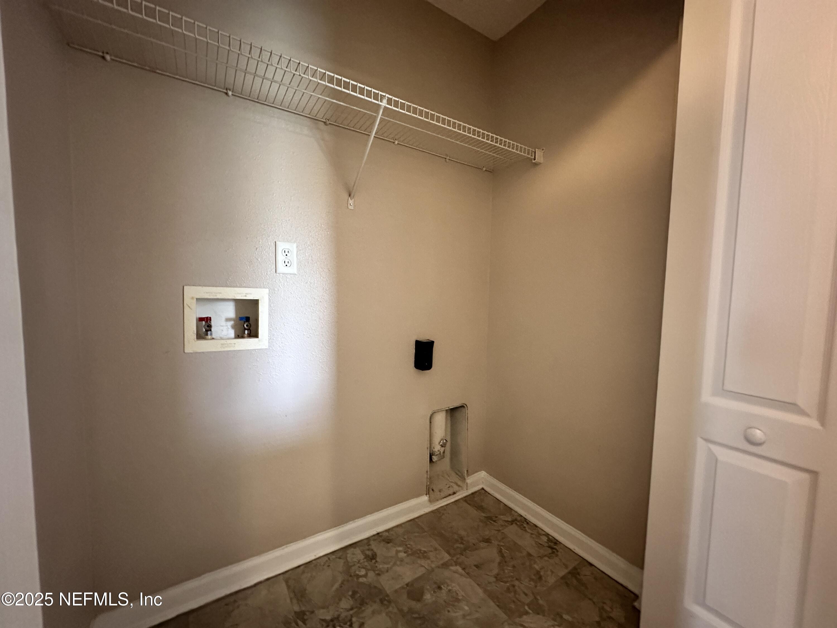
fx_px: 339
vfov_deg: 85.7
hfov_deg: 102.1
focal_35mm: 14
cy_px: 314
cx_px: 418
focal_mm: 2.22
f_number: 2.2
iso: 1000
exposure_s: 1/40
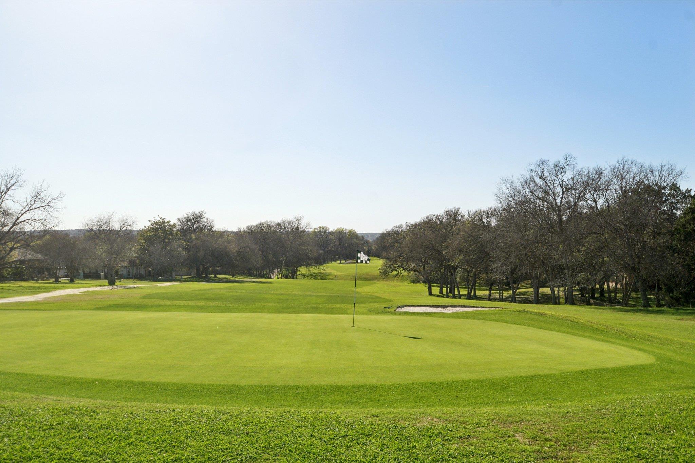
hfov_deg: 53.1
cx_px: 348
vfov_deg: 36.9
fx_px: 695
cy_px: 232
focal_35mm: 36
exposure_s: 1/1250
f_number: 8
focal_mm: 24
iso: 400
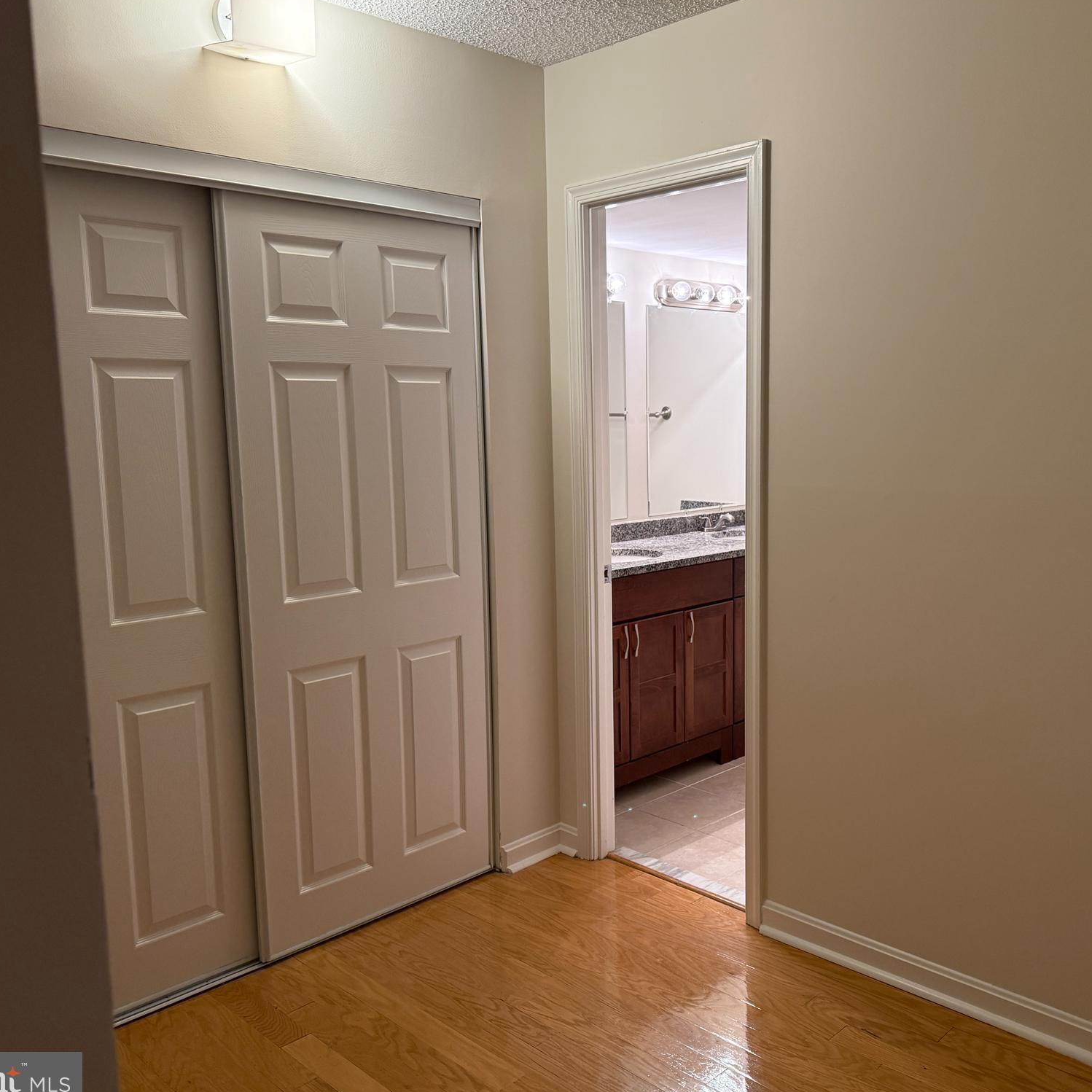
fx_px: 1035
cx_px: 647
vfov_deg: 55.6
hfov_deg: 55.3
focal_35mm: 29
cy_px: 552
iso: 250
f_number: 1.78
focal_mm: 6.76
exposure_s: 1/120
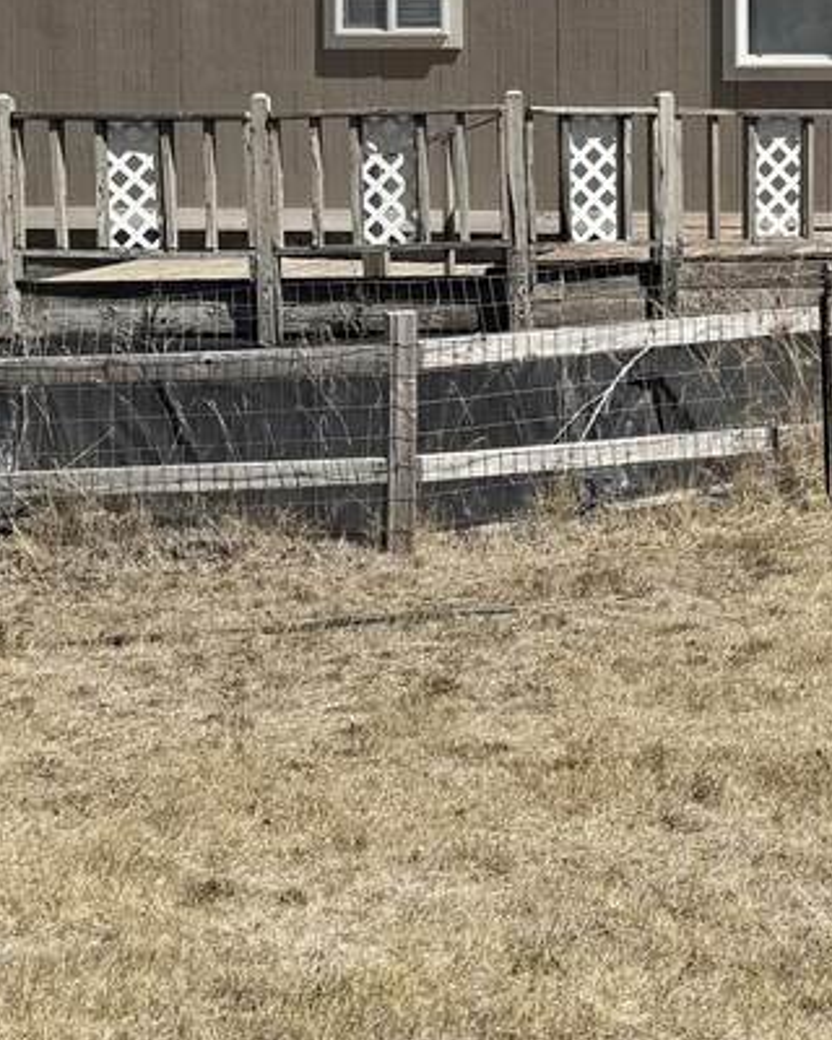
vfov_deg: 24.7
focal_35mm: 75
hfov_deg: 19.9
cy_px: 133
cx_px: 803
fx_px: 2308
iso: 80
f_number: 1.78
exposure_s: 1/6173
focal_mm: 6.76
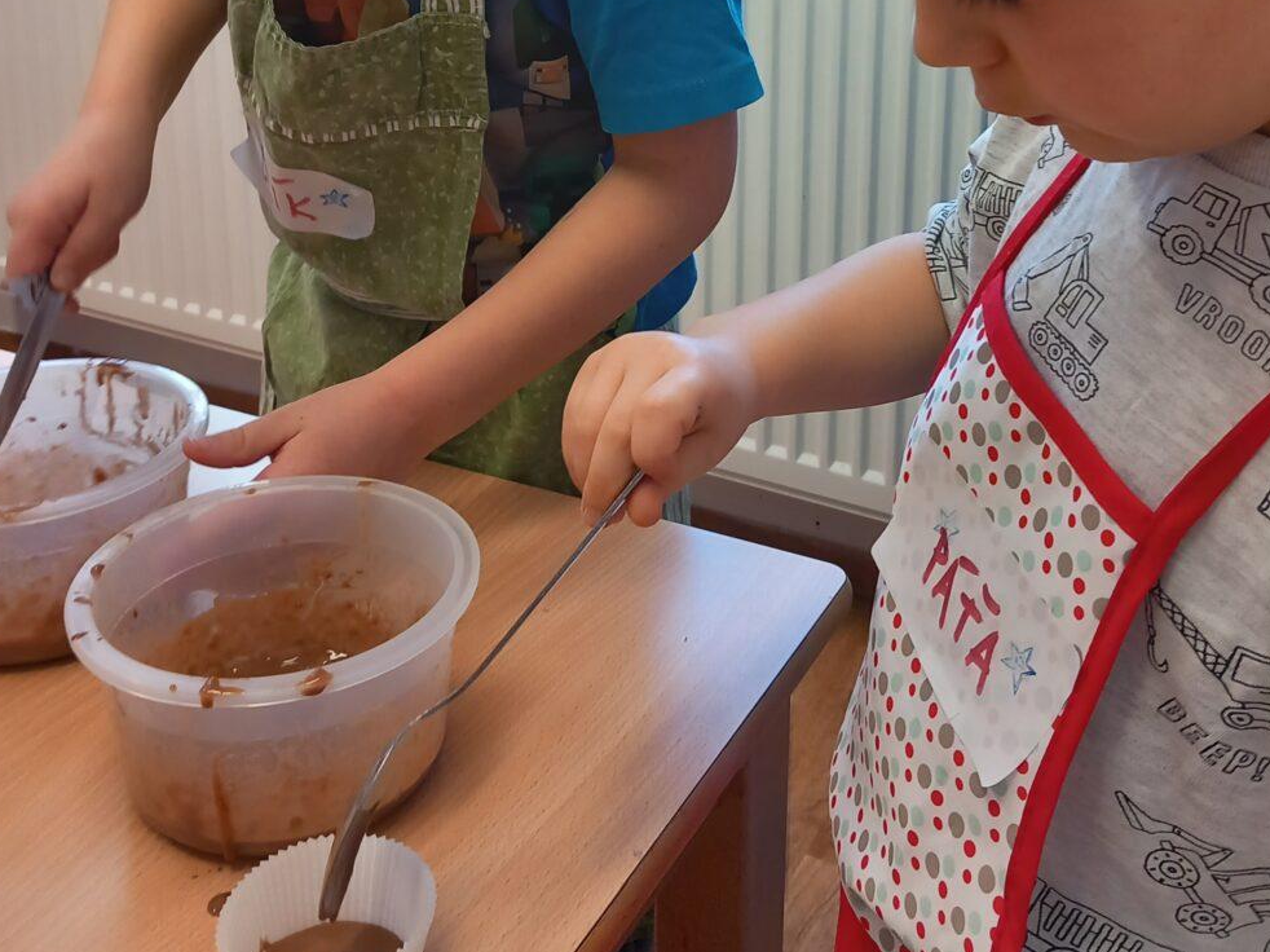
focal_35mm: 44
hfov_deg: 42.8
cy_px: 50
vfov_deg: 31.0
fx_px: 1614
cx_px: 758
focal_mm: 4
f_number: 1.8
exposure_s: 1/50
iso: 80
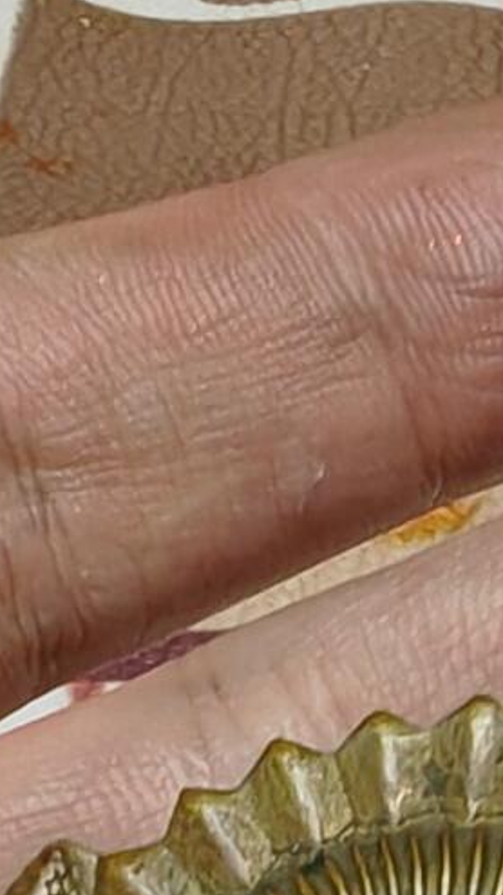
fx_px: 2445
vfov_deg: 18.5
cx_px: 481
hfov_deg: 11.6
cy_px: 1324
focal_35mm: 103
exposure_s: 1/50
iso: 160
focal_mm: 1.82
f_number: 2
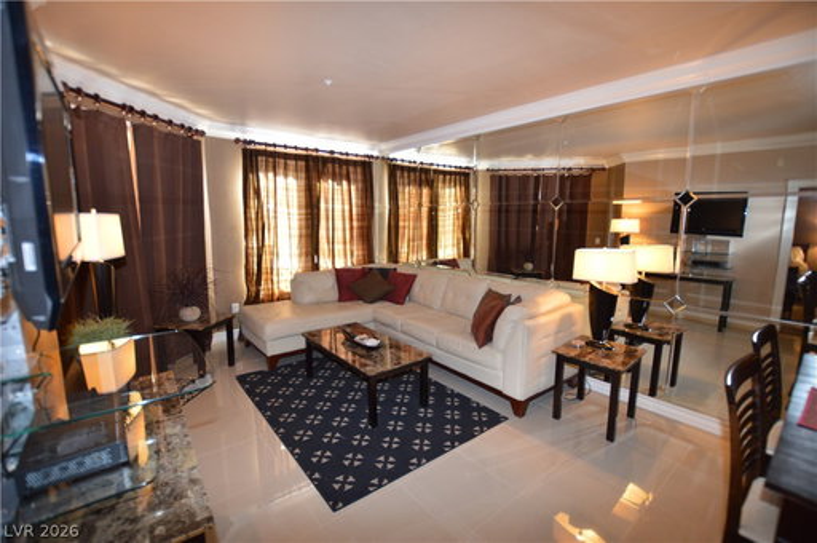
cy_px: 272
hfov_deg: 100.5
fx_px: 340
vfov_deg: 77.2
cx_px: 408
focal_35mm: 15
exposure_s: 1/60
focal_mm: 10
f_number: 3.5
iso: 720
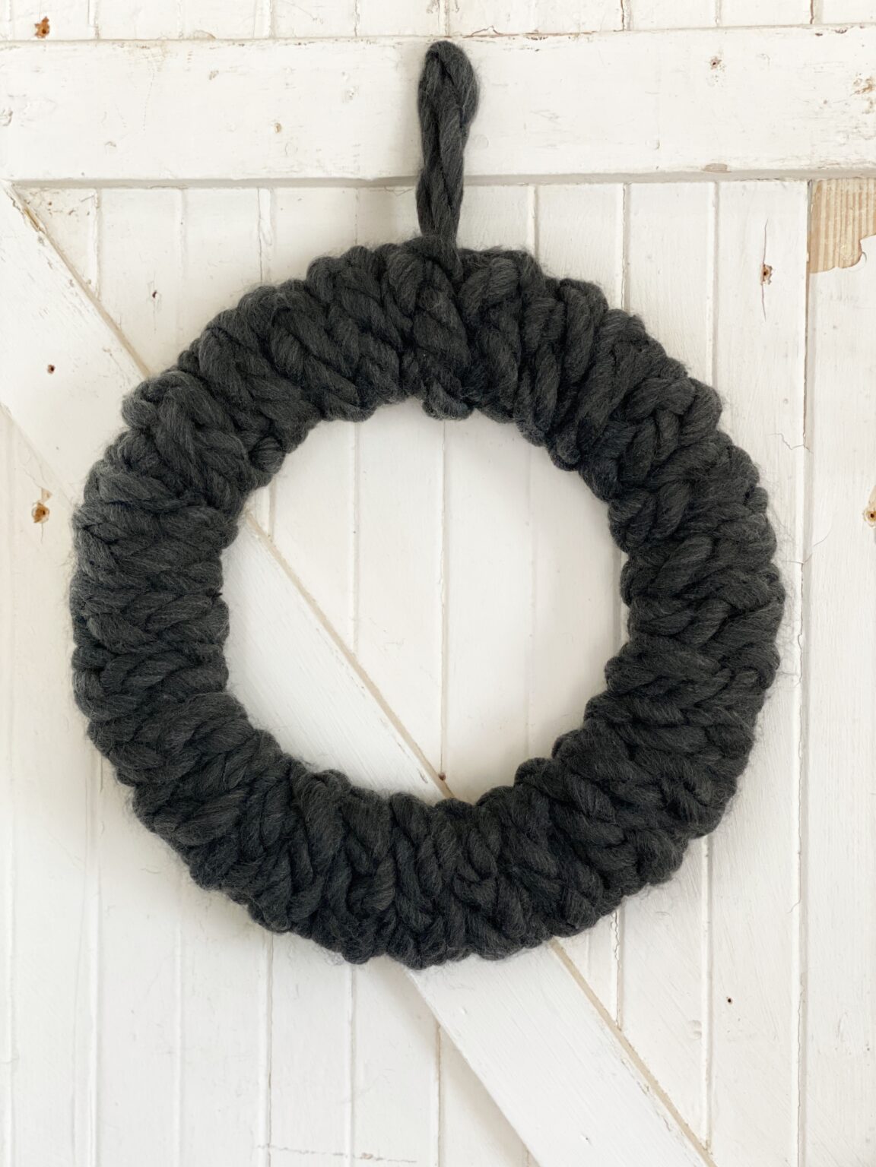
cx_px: 438
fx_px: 1755
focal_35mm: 52
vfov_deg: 36.8
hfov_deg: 28.0
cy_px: 584
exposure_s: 1/108
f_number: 2
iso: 250
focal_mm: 6
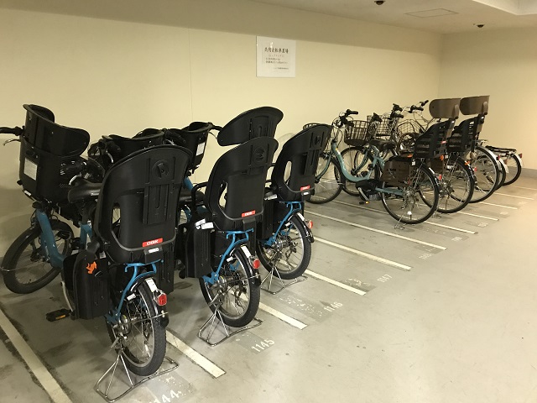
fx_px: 434
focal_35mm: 28
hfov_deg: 63.4
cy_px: 202
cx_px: 268
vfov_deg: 49.7
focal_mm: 3.99
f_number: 1.8
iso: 100
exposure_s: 1/6
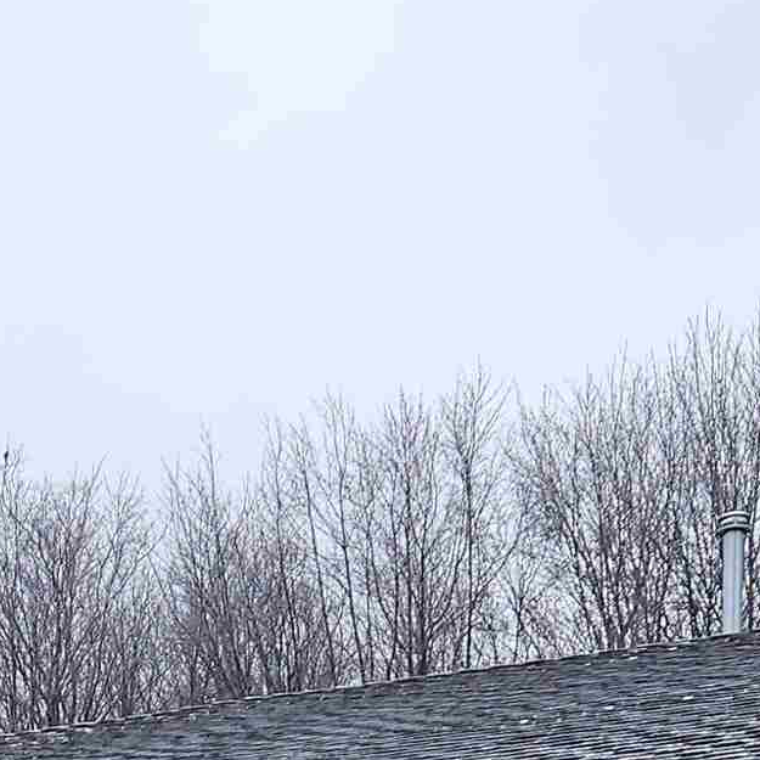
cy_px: 1395
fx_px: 2484
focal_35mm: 100
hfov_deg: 17.3
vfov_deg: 15.0
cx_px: 151
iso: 25
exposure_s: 1/170
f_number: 1.8
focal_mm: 5.4
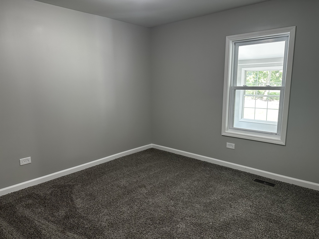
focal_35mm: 24
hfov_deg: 71.6
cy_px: 120
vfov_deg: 56.8
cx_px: 160
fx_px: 221
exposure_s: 1/60
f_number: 1.78
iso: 200
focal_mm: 6.86
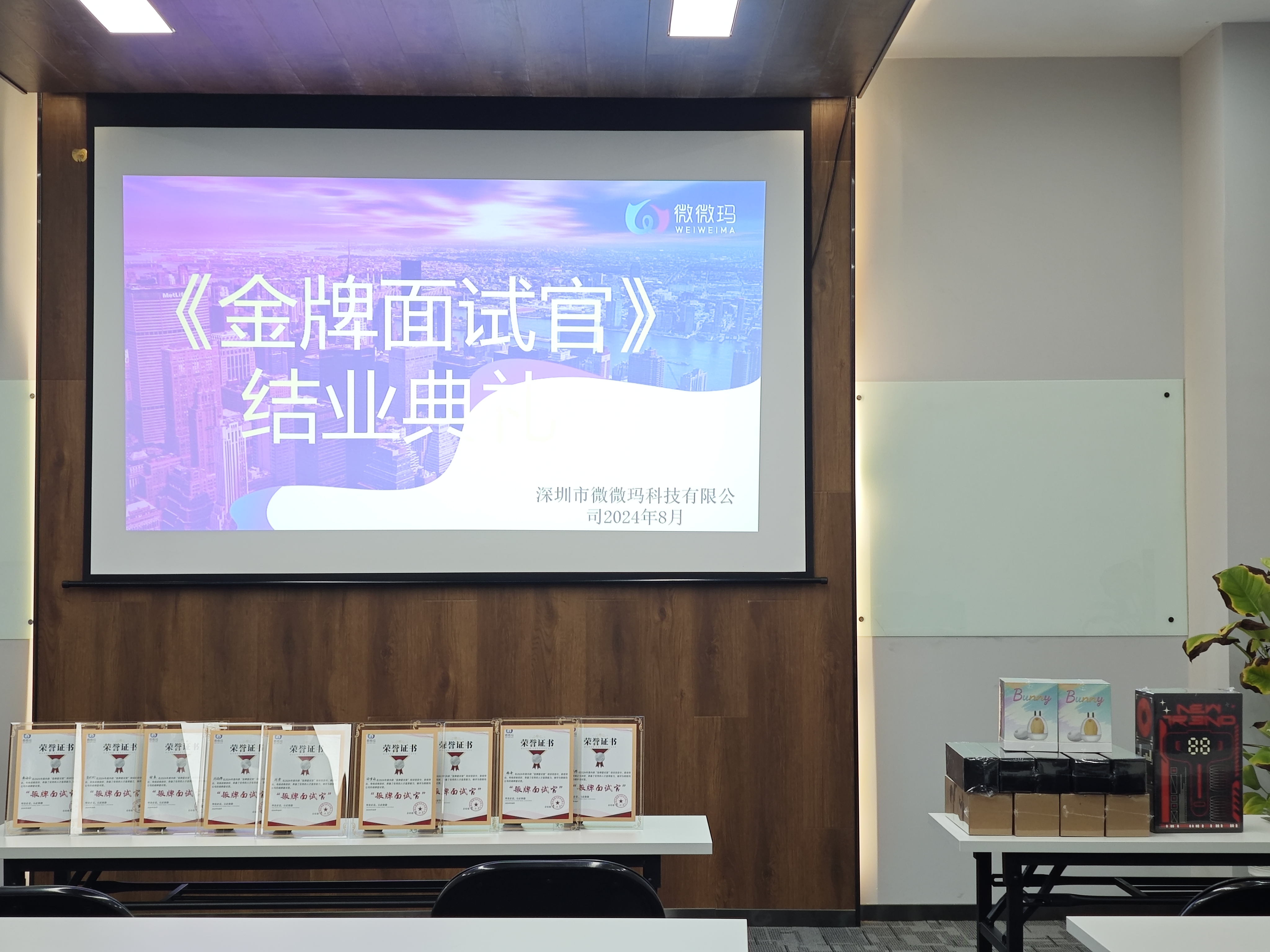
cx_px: 635
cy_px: 476
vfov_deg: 28.6
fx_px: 1871
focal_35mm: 51
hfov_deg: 37.5
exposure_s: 1/100
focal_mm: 6.55
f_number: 1.6
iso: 160
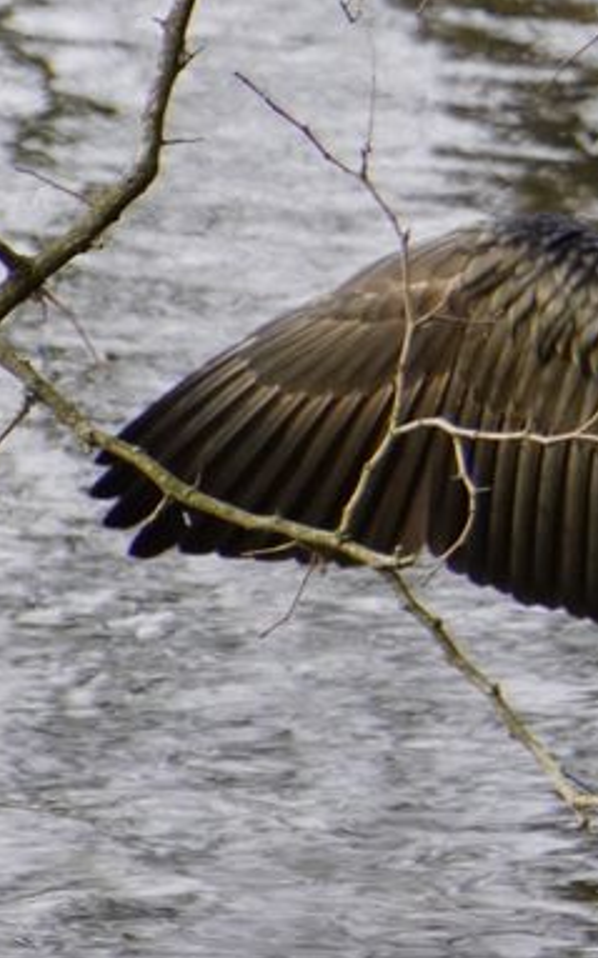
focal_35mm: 1007
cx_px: 1036
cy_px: 173
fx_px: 26288
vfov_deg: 2.1
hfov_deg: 1.3
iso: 1600
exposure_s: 1/400
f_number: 6.3
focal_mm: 210
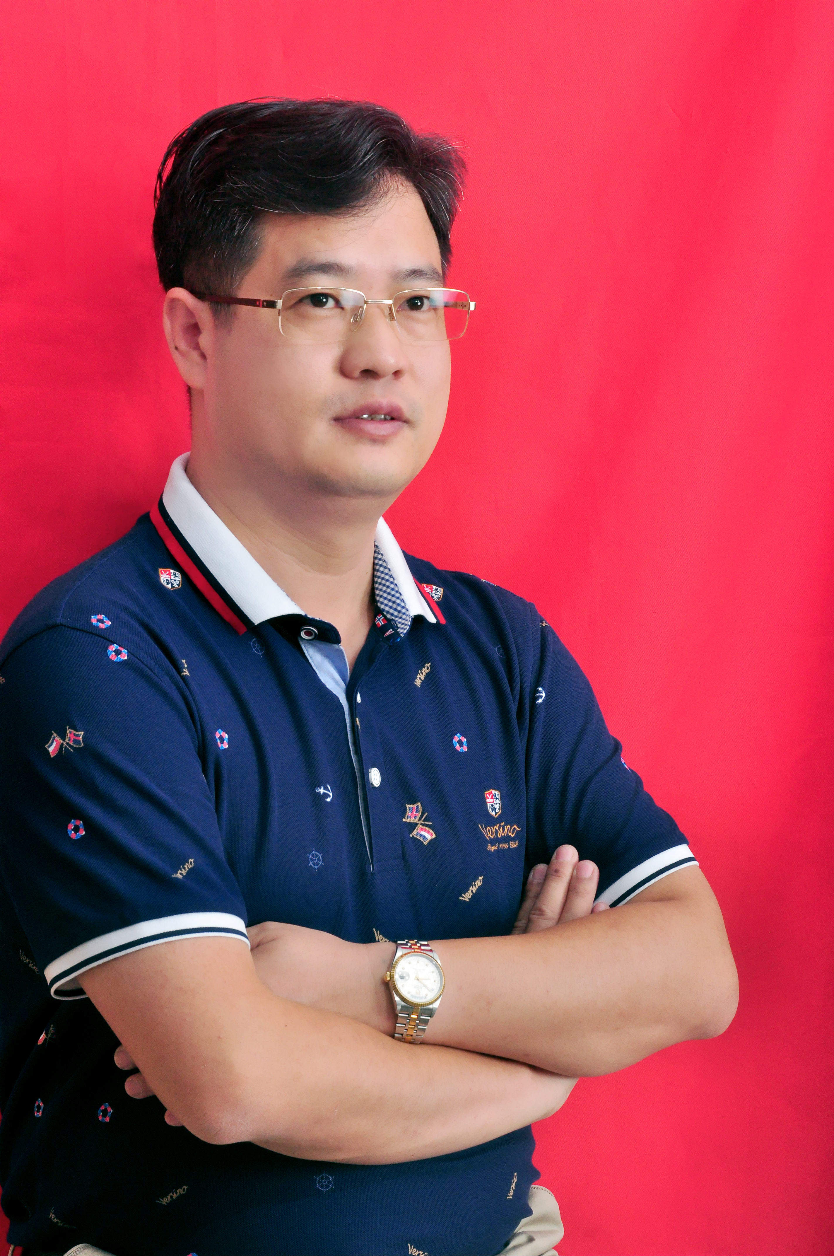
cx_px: 417
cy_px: 628
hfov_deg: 11.4
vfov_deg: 17.1
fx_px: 4180
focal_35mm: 120
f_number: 13
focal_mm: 80
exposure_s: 1/160
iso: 500
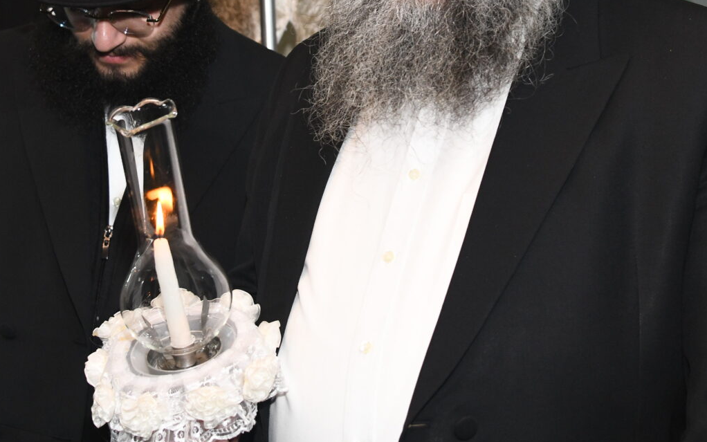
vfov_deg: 13.2
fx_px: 1888
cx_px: 400
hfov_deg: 21.2
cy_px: -7
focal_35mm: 98
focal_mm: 48
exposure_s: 1/125
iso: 1250
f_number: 5.6
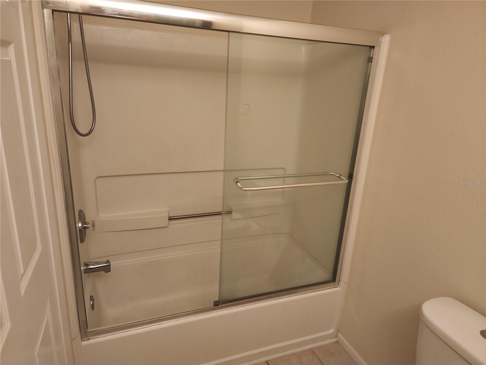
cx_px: 243
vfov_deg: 58.9
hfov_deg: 73.9
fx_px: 323
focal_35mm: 23
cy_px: 182
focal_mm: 6.4
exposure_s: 1/120
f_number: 1.8
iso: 500
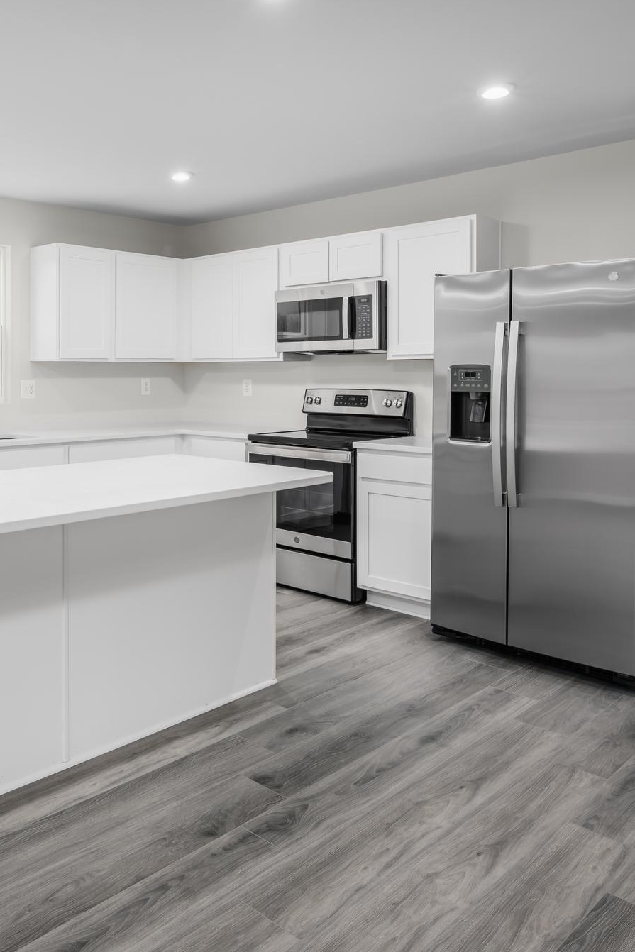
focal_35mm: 29
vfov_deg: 63.7
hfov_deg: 43.0
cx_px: 130
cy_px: 472
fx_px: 767
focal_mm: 19
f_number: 9
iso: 200
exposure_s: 1/200
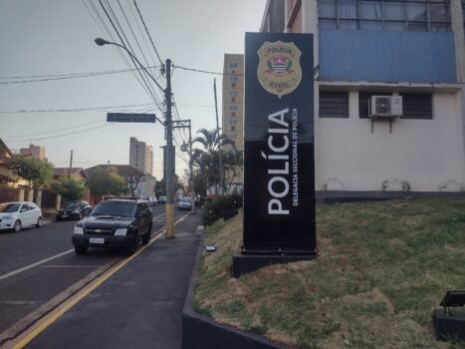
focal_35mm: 27
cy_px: 174
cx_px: 232
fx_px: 363
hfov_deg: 65.3
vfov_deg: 51.3
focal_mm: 4.71
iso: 100
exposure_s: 1/1263
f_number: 1.7
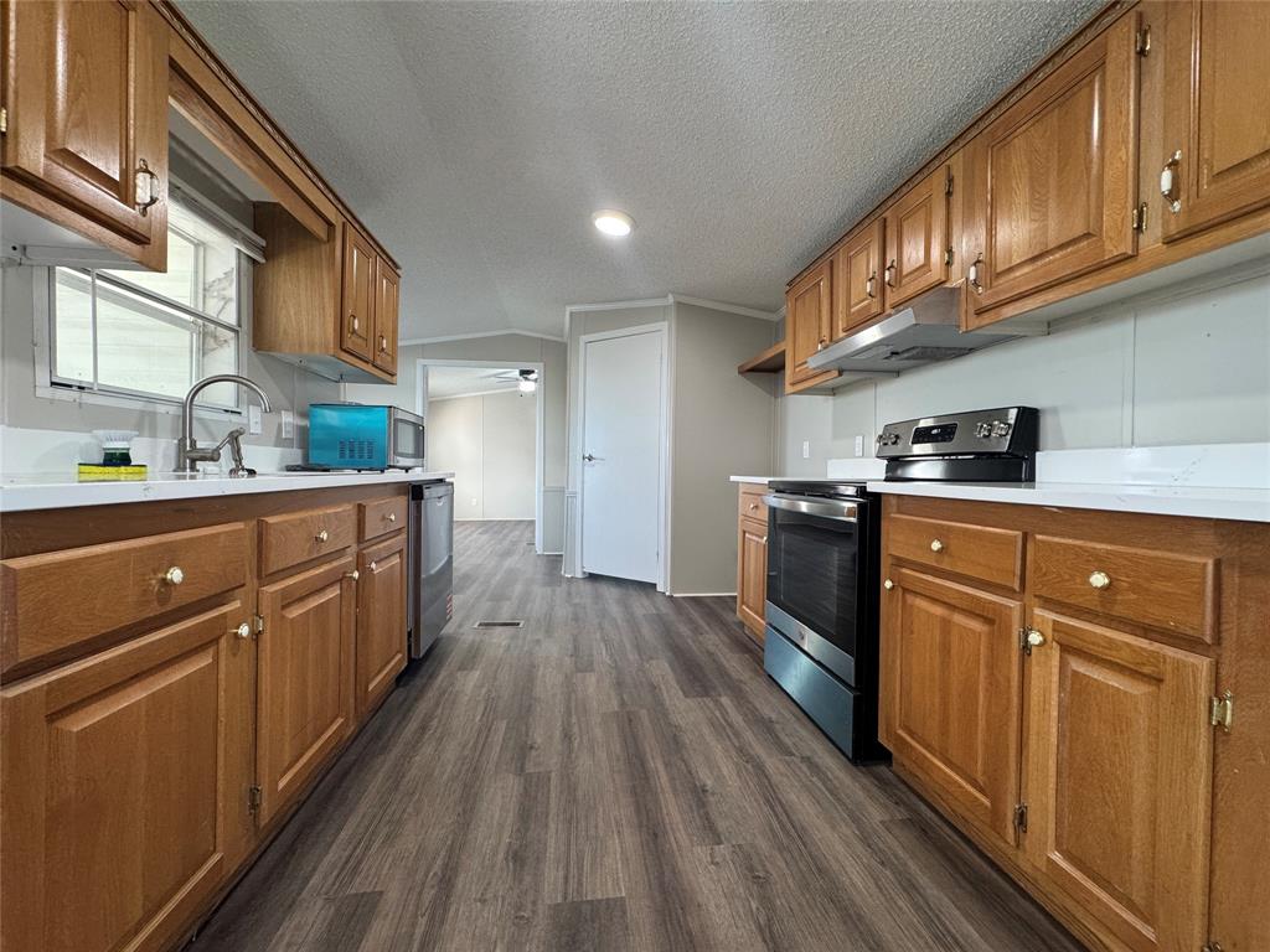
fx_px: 514
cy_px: 476
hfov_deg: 102.1
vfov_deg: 85.7
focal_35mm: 14
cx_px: 635
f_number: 2.2
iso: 250
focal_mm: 2.22
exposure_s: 1/120
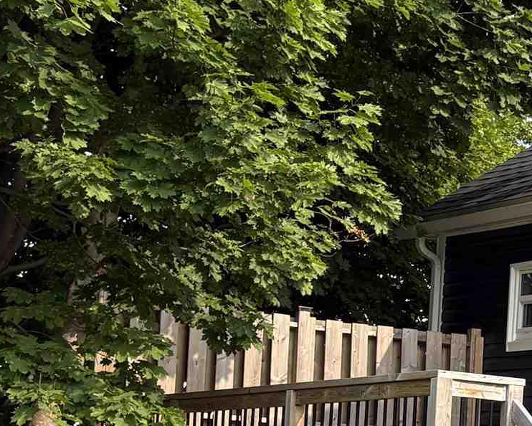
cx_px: 944
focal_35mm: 105
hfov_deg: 15.7
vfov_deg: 14.4
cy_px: 430
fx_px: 1654
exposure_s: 1/1263
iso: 50
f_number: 1.6
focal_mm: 5.96
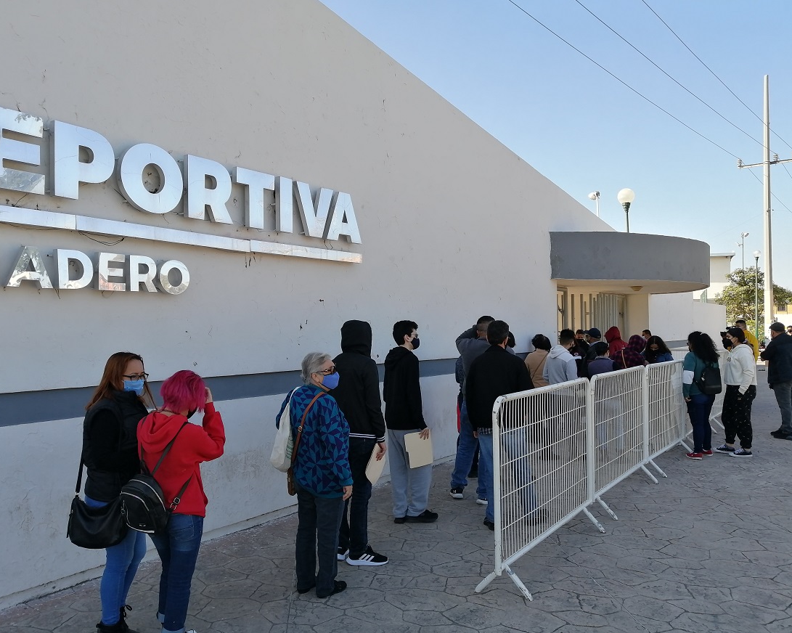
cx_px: 383
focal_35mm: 29
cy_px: 314
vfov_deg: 50.0
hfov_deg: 60.5
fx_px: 680
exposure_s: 1/662
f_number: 1.8
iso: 50
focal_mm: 3.62
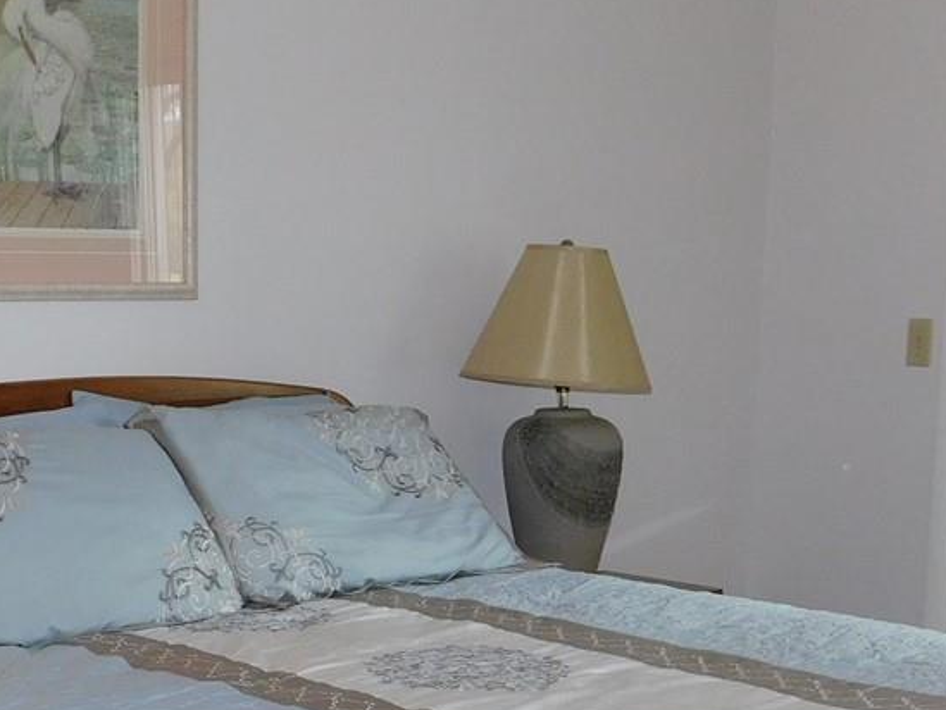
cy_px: 663
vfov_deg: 21.4
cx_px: 212
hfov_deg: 28.4
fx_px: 1831
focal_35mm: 67
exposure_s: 1/30
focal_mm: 4
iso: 200
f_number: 3
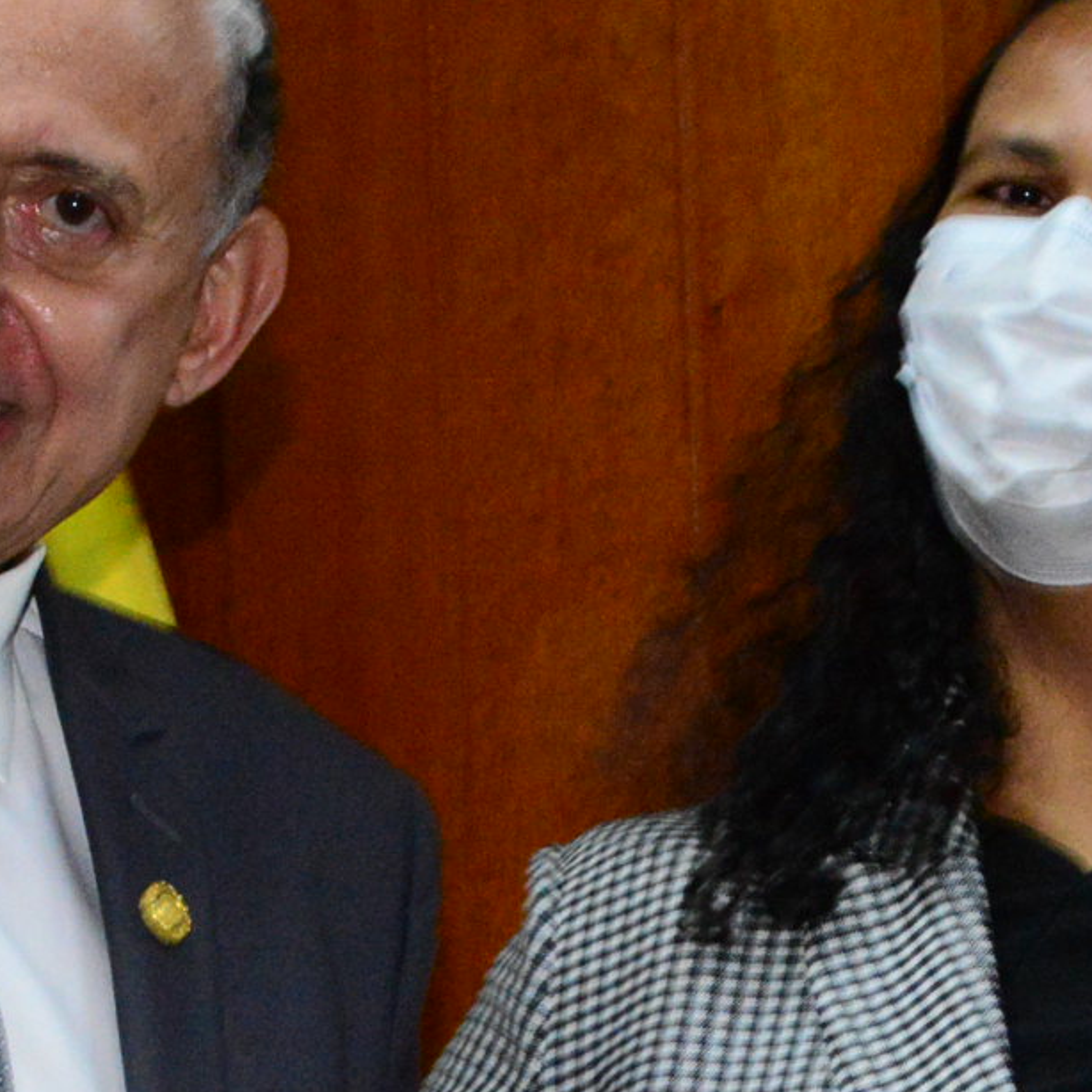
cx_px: 870
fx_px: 8173
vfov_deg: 7.6
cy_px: 1188
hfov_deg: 7.6
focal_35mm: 229
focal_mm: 55
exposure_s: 1/60
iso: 6400
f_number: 8
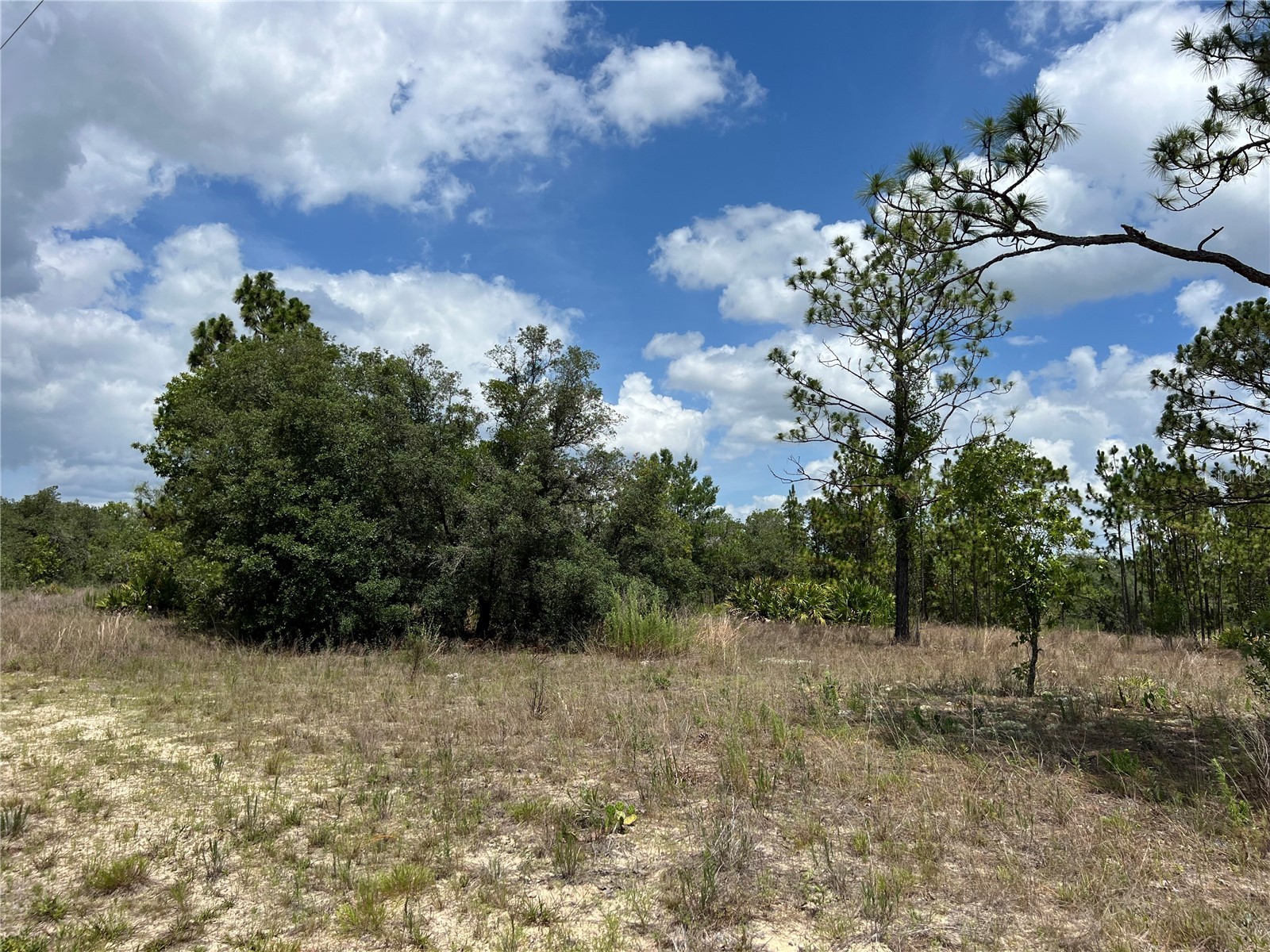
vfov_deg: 53.1
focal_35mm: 26
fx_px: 954
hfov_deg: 67.3
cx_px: 635
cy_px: 476
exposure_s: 1/6211
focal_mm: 5.7
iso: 50
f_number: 1.5
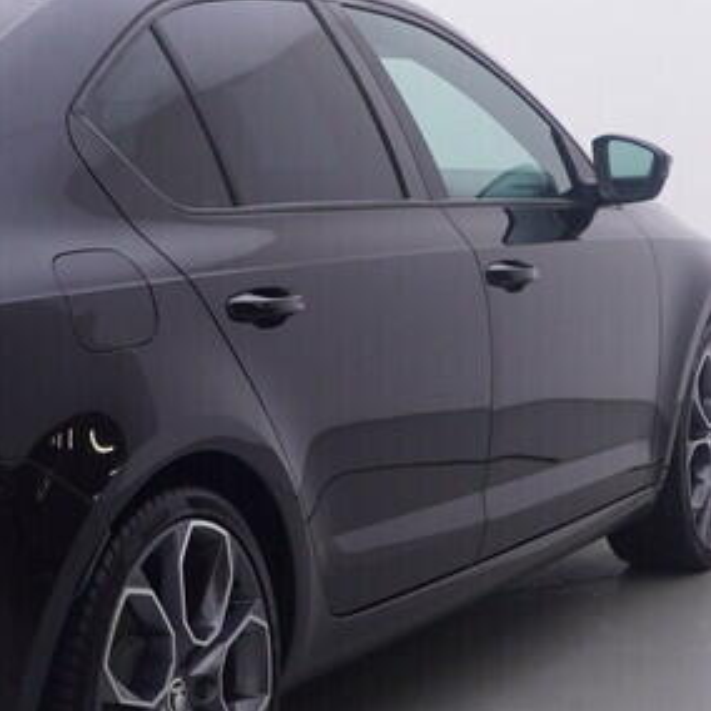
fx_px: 2258
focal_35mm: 97
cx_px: 73
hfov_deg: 17.6
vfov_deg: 17.9
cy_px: 358
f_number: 5
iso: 200
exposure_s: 1/80
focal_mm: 15
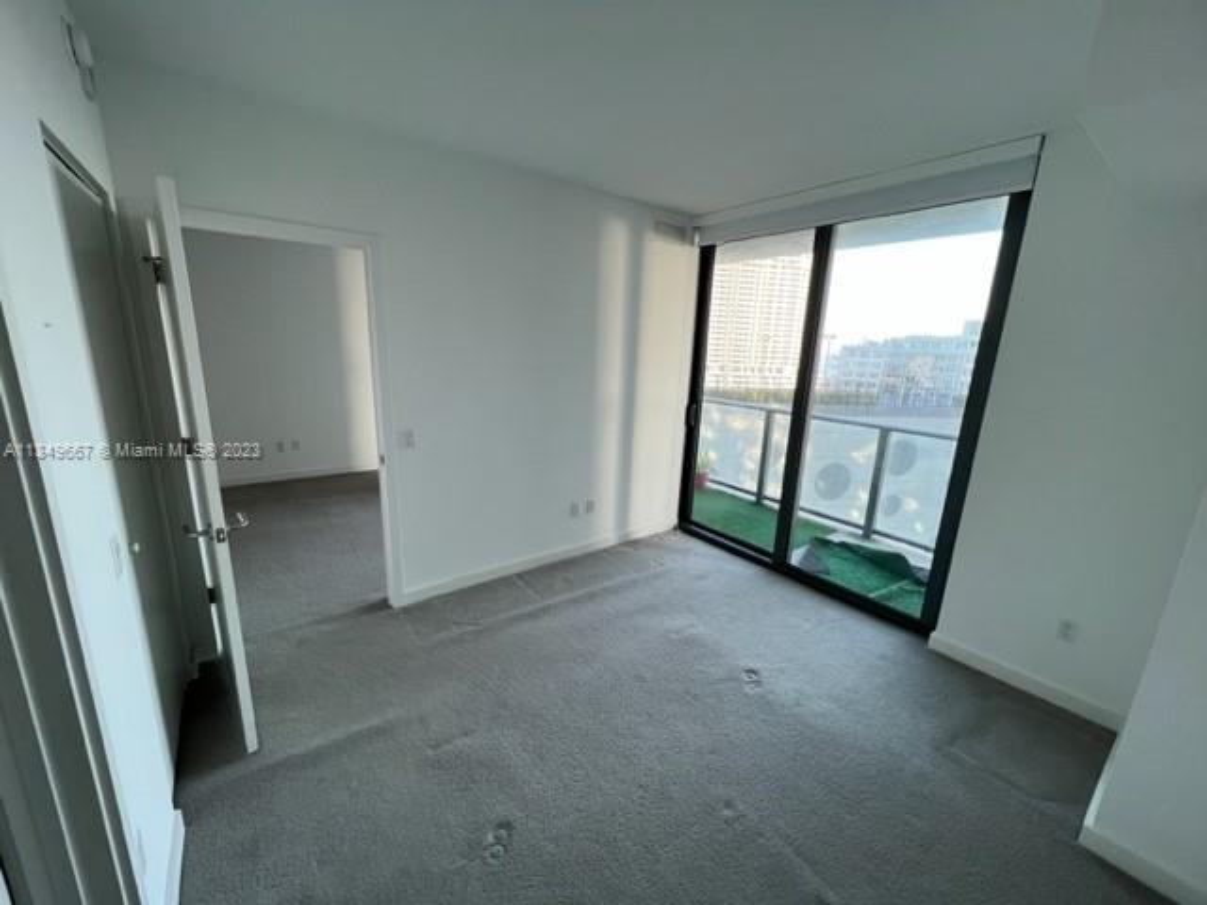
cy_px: 452
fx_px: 453
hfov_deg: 106.2
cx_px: 604
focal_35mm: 13
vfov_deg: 89.9
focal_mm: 1.57
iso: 40
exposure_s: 1/120
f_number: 1.8
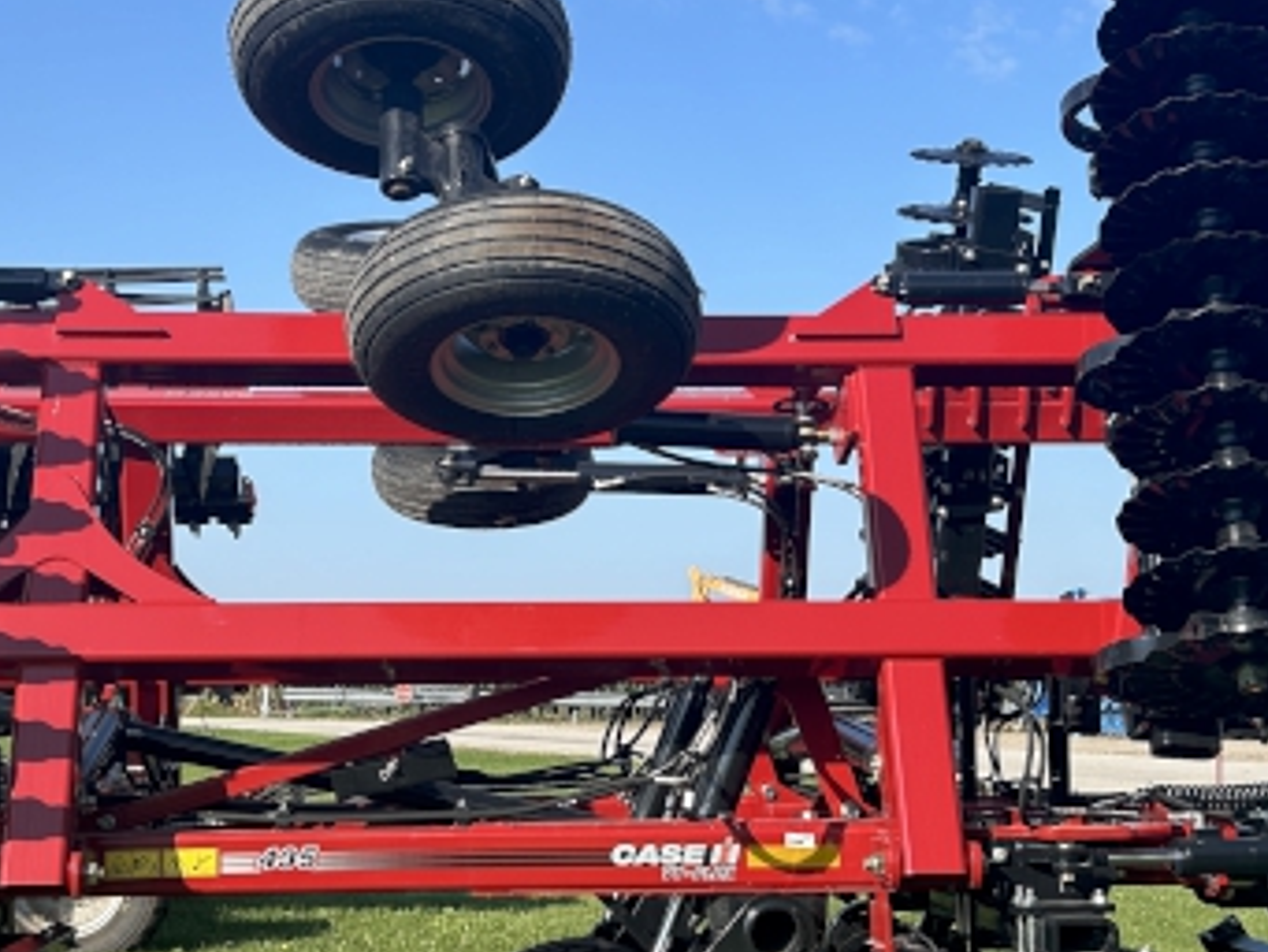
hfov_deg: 31.6
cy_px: 558
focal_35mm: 61
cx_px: 558
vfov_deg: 24.0
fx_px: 2235
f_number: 1.5
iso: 50
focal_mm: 5.7
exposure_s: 1/2571
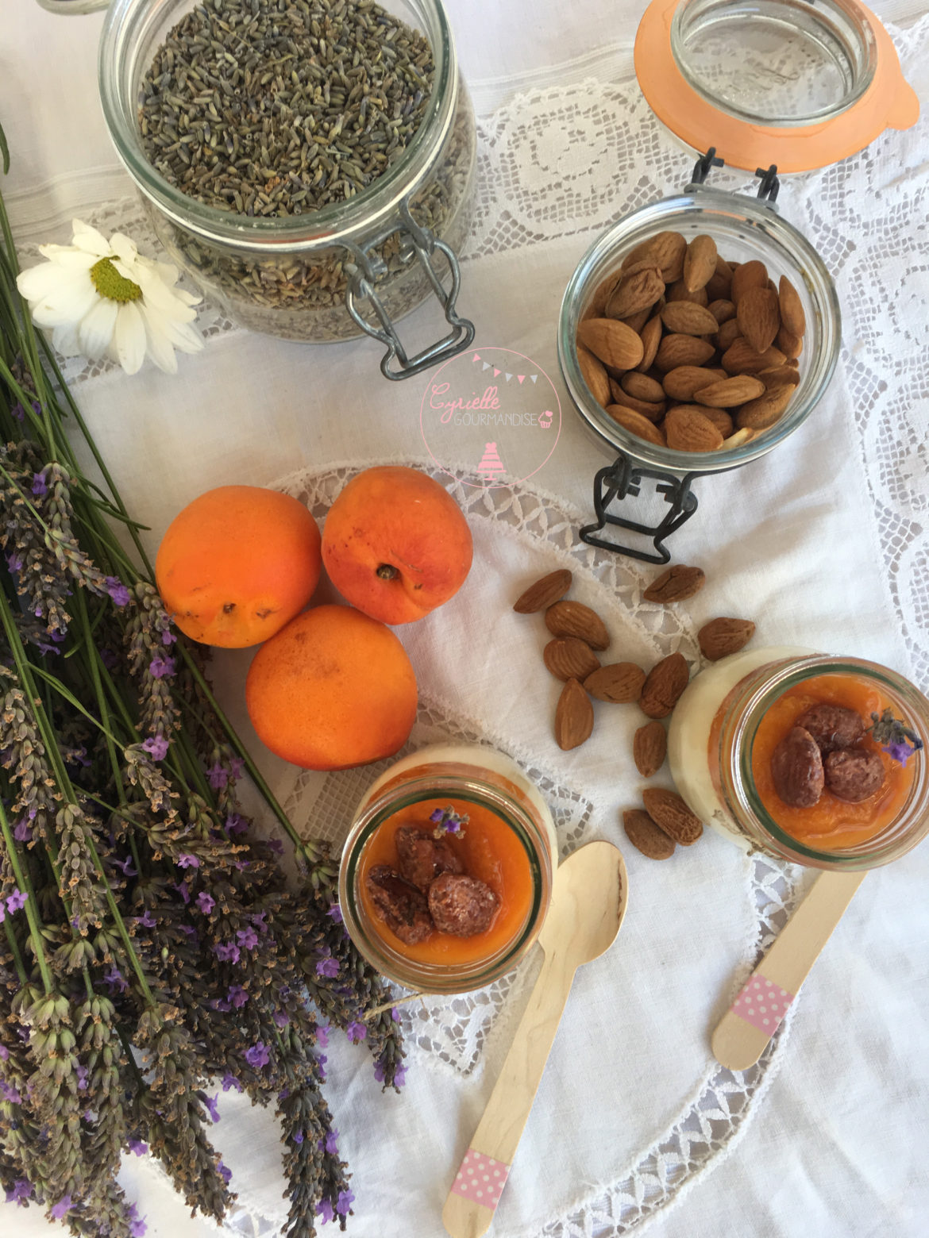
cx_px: 464
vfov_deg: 61.7
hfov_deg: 48.2
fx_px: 1038
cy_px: 619
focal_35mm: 29
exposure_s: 1/100
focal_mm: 4.15
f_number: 2.2
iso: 40
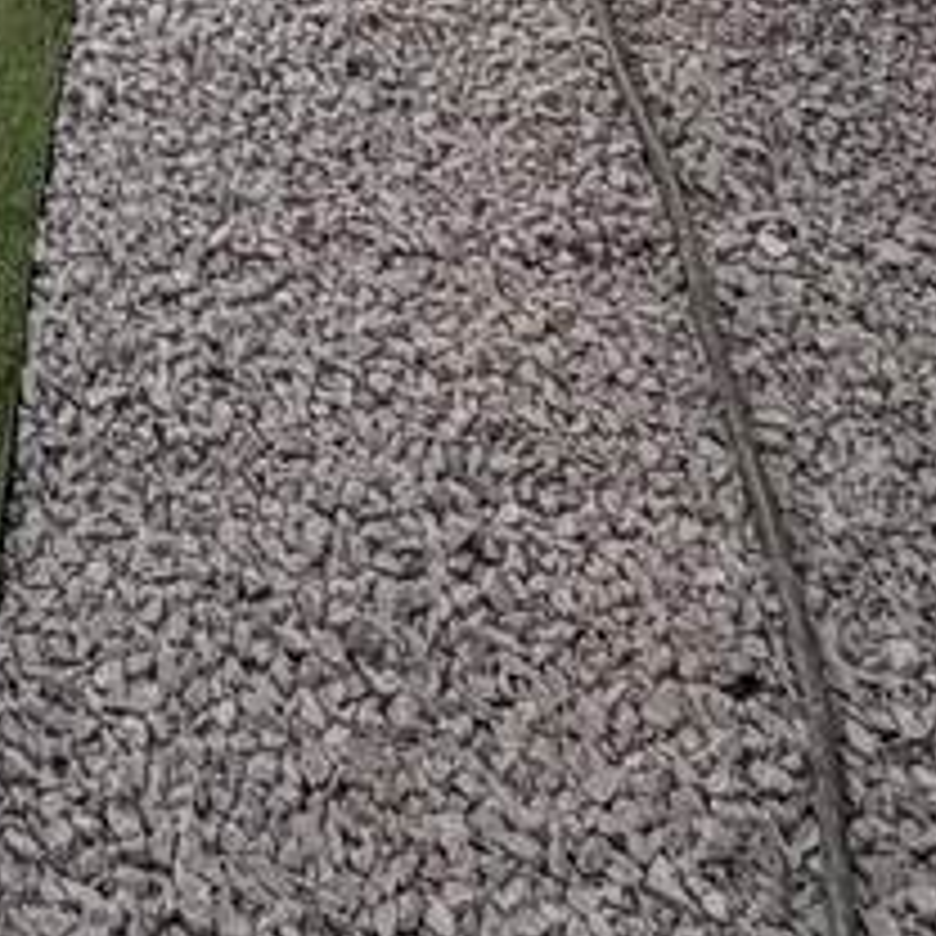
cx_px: -432
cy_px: -1107
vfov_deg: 15.8
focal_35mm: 76
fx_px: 2325
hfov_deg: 19.9
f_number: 2.2
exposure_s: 1/770
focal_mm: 2.22
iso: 32
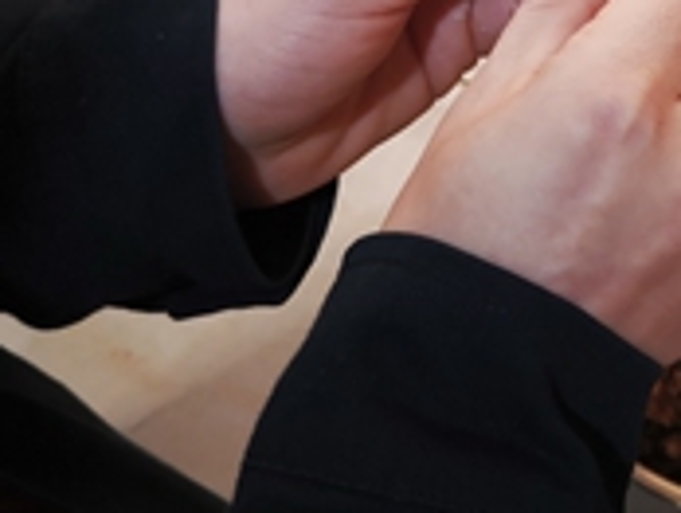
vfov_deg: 22.5
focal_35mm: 62
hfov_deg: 29.6
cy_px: -31
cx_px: 634
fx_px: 1221
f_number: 1.8
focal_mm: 3.95
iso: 320
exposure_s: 1/25
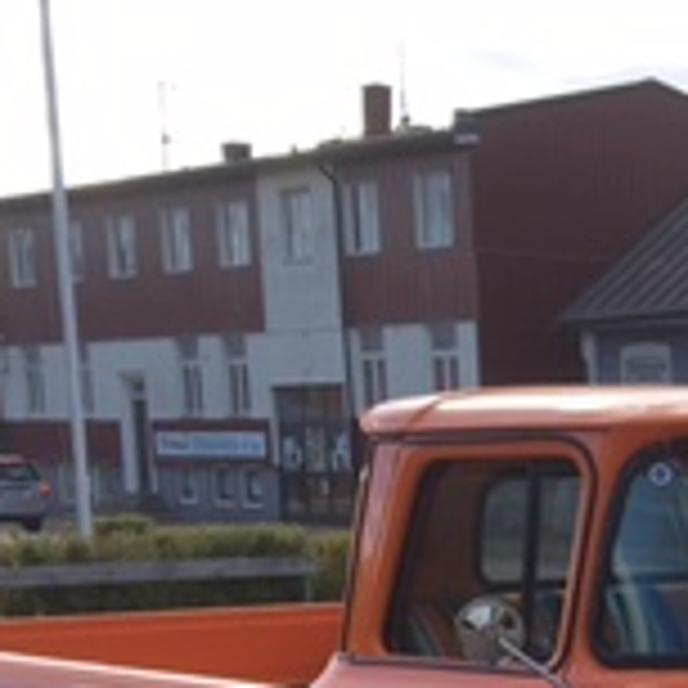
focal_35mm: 107
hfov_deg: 15.0
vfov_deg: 15.3
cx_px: 1057
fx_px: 2406
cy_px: 953
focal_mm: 4.15
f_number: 2.2
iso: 25
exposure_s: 1/777
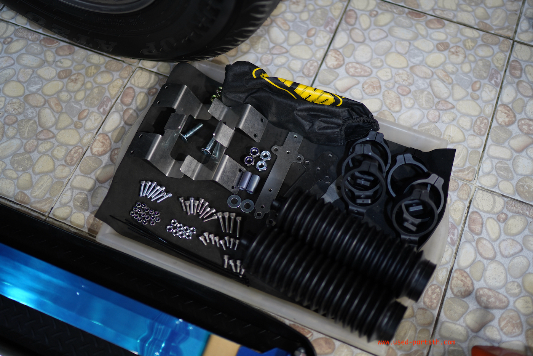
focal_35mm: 35
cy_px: 178
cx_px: 266
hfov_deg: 54.4
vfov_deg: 37.9
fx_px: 518
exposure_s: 1/40
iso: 320
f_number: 1.4
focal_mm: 35
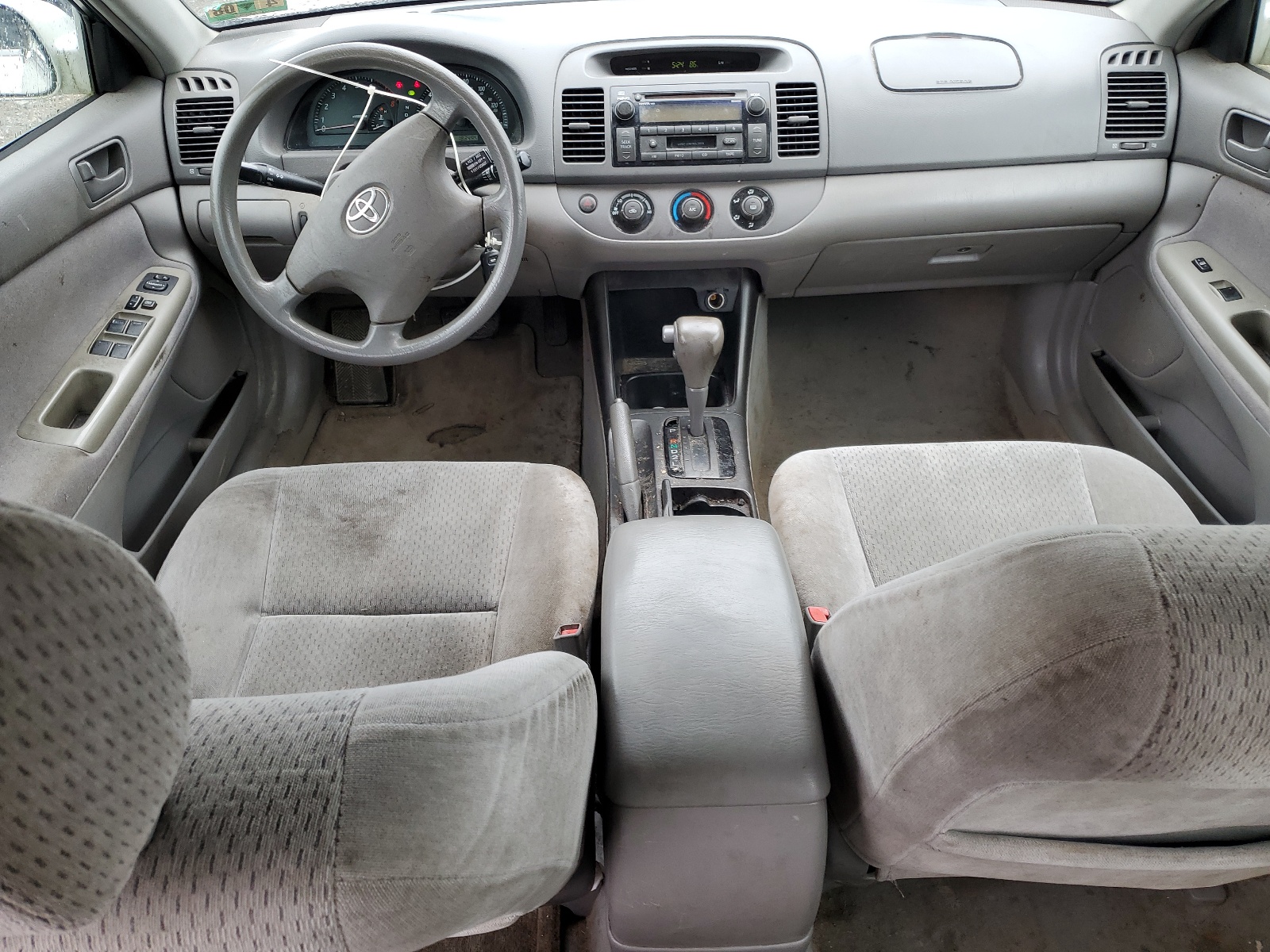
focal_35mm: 26
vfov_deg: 53.1
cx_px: 635
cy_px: 476
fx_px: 954
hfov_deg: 67.3
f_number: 1.5
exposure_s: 1/60.2
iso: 52
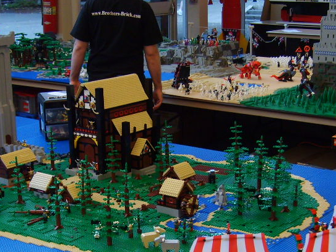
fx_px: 640
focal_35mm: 66
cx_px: 162
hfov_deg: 29.4
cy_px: 206
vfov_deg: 21.9
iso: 100
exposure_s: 1/30
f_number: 2.8
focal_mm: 5.8
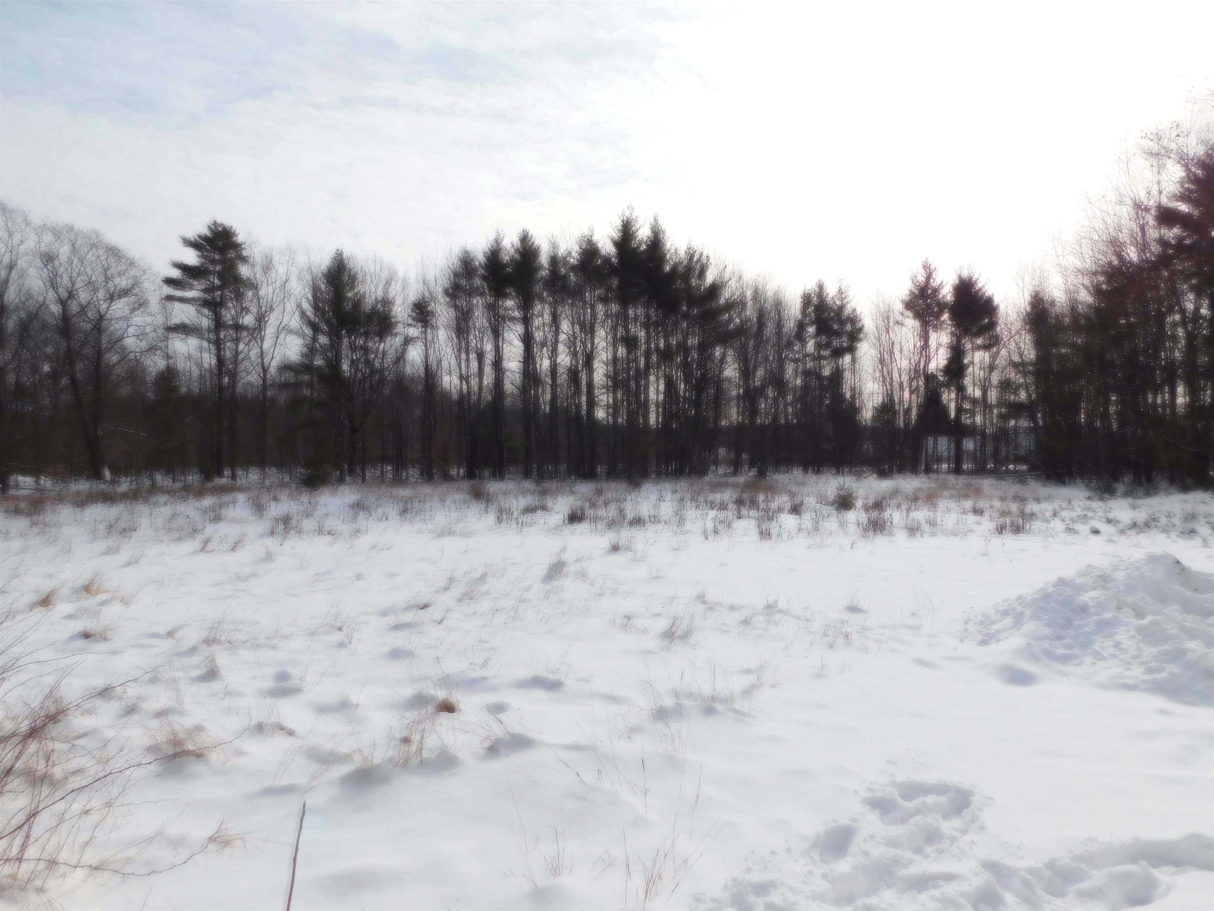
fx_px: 807
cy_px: 456
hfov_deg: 73.9
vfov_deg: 58.9
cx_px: 607
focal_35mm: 23
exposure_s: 1/1000
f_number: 6
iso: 125
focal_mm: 4
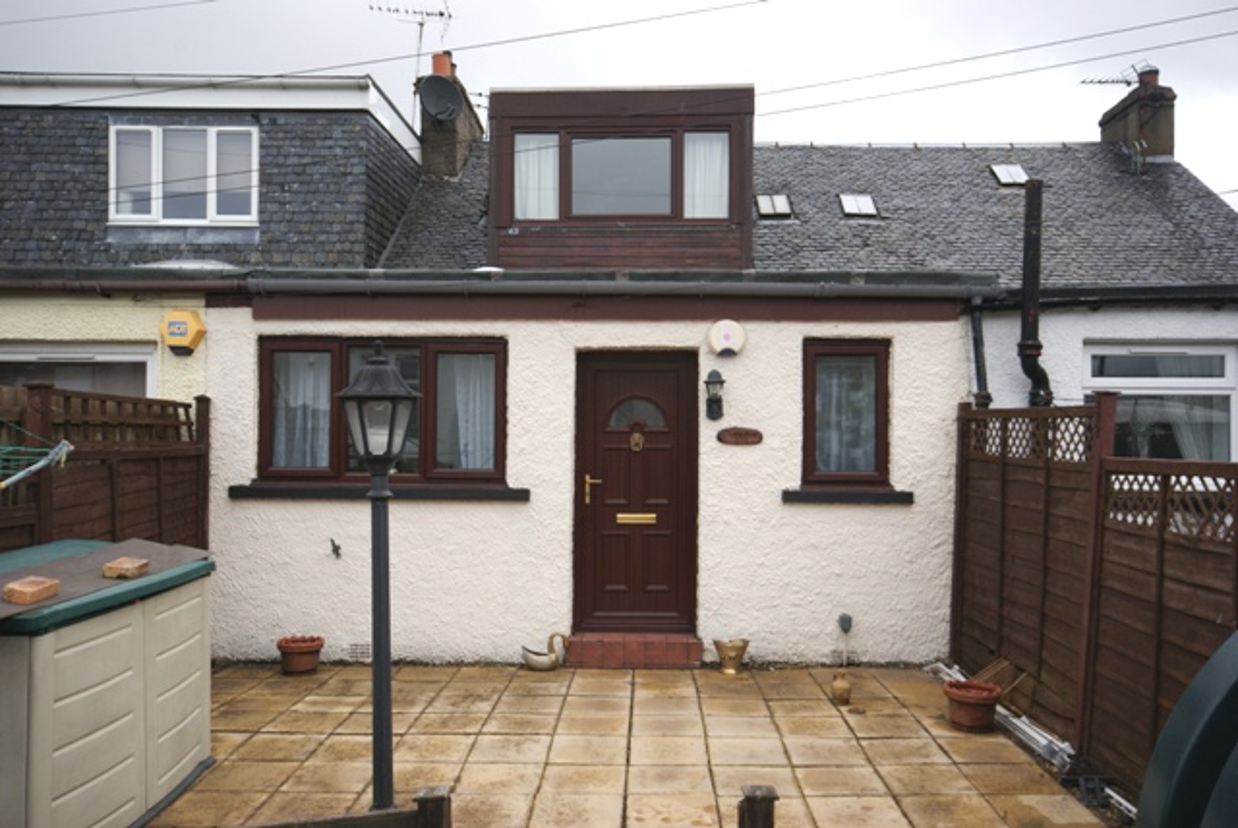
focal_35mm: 30
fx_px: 1033
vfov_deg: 43.7
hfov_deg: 61.9
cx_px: 619
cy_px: 414
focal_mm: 20
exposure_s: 1/100
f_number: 11
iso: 100
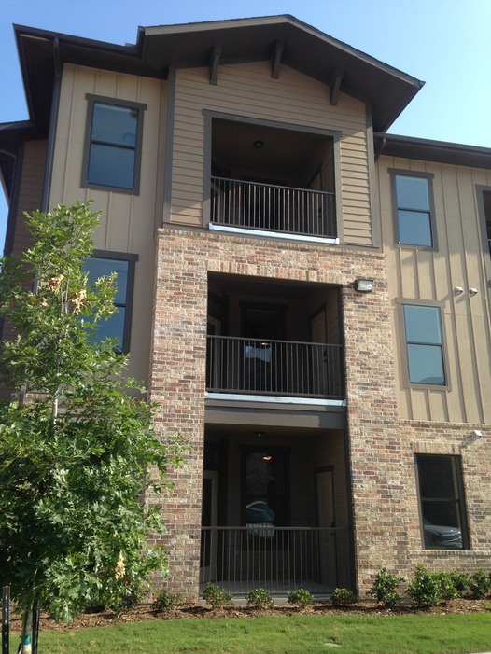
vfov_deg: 55.3
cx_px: 246
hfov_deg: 43.0
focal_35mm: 33
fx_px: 624
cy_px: 327
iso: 50
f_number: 2.4
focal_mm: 4.12
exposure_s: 1/678
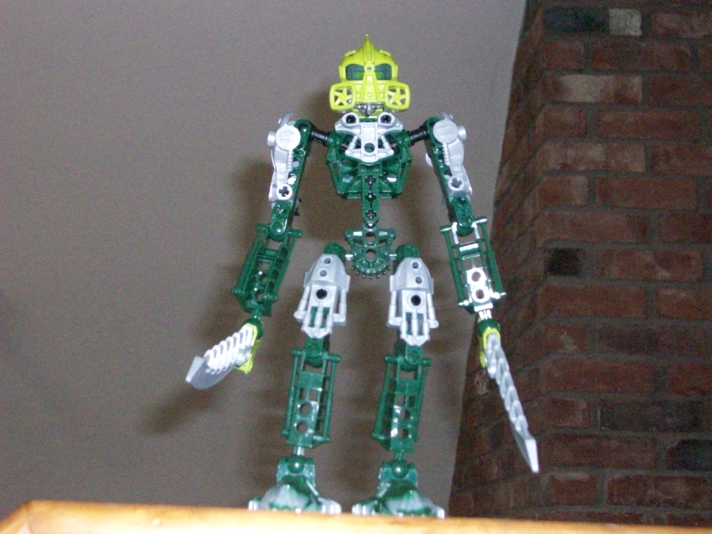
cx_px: 356
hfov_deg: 29.4
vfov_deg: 22.3
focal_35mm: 66
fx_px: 1358
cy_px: 267
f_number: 4.1
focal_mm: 11
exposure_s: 1/194
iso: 800
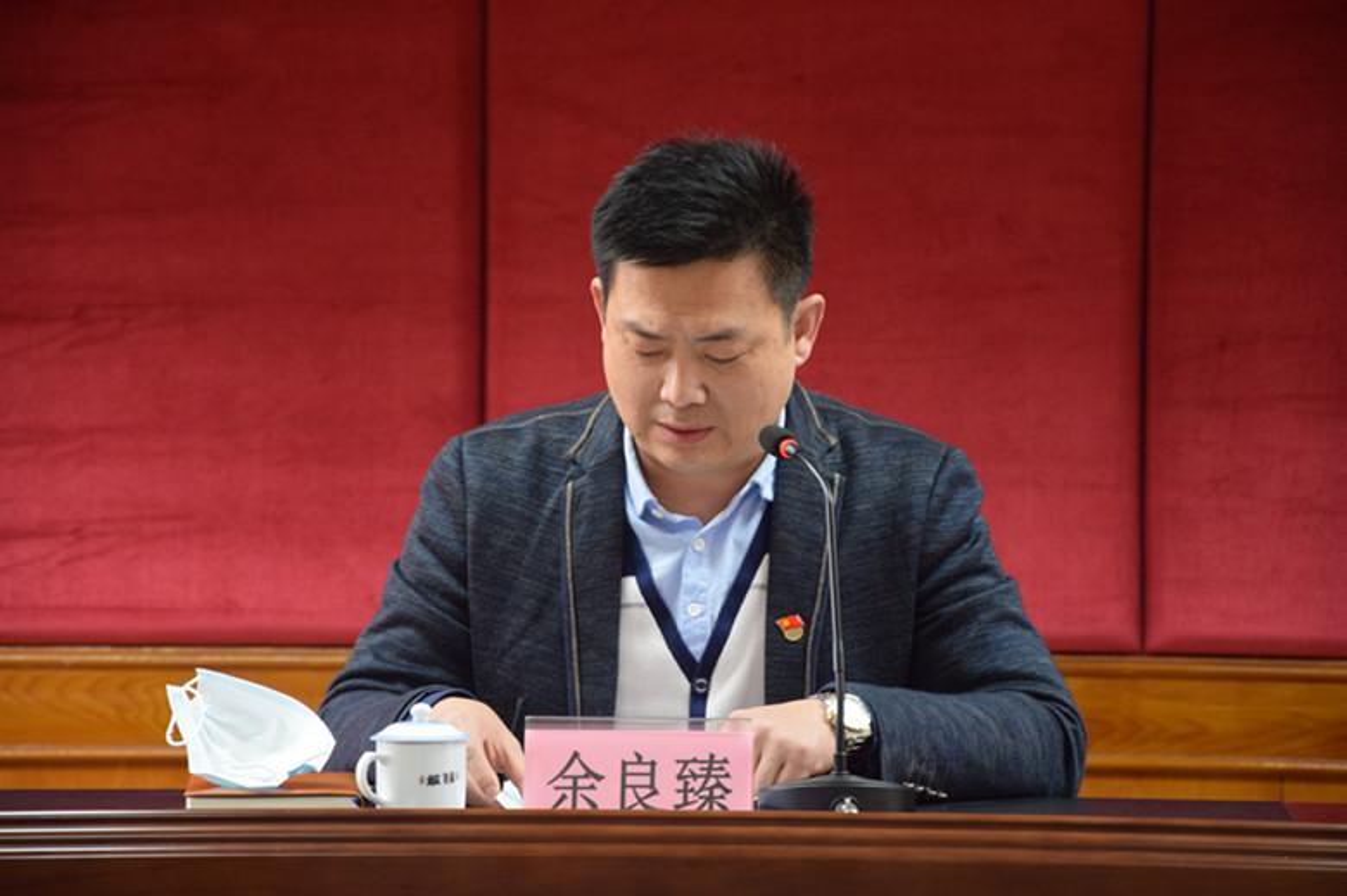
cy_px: 448
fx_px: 5889
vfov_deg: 8.7
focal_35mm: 158
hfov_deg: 13.0
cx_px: 674
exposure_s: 1/20
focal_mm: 105
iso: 1000
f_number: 5.6
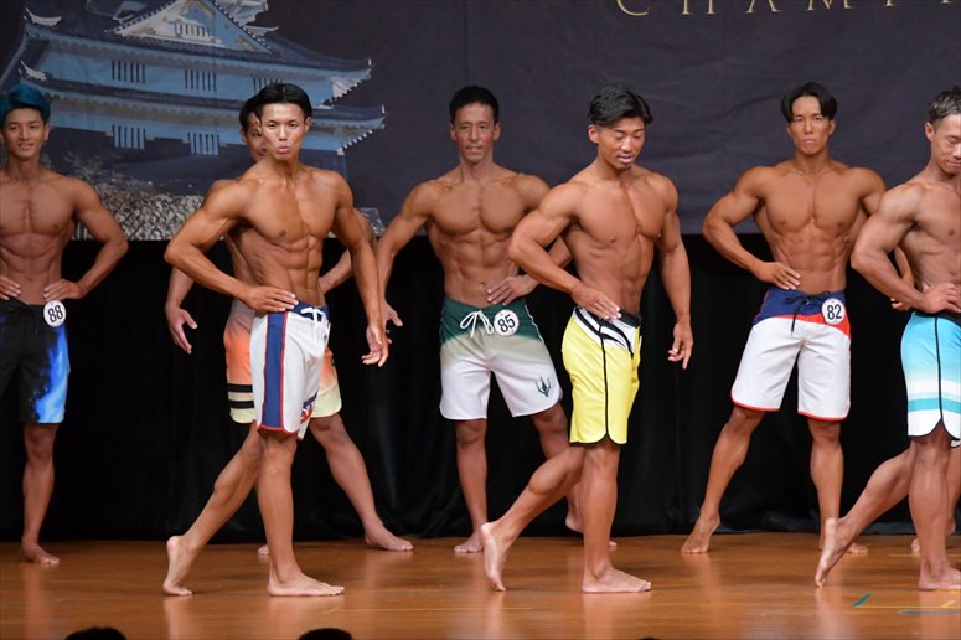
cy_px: 320
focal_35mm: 270
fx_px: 7204
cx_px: 480
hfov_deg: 7.6
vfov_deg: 5.1
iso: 5000
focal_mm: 180
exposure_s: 1/400
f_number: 5.6
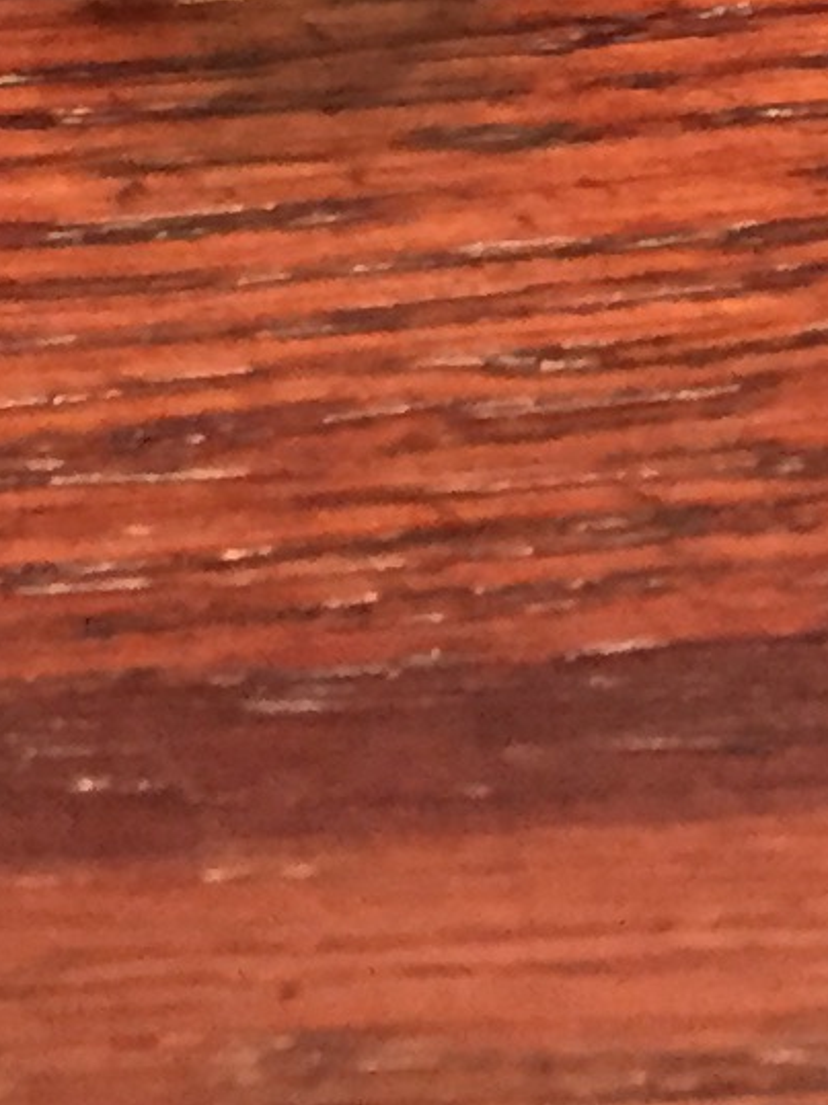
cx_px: 1664
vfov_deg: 10.4
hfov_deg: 8.0
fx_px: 5618
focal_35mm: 176
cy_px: -1076
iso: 250
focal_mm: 4.15
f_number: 2.2
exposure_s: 1/20
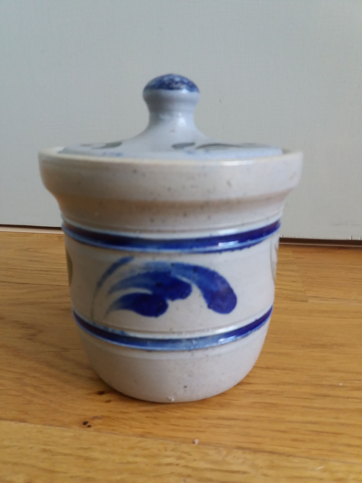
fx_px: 390
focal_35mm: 28
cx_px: 181
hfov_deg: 49.7
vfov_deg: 63.4
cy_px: 242
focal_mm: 3.7
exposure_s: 1/20
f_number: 1.9
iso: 160
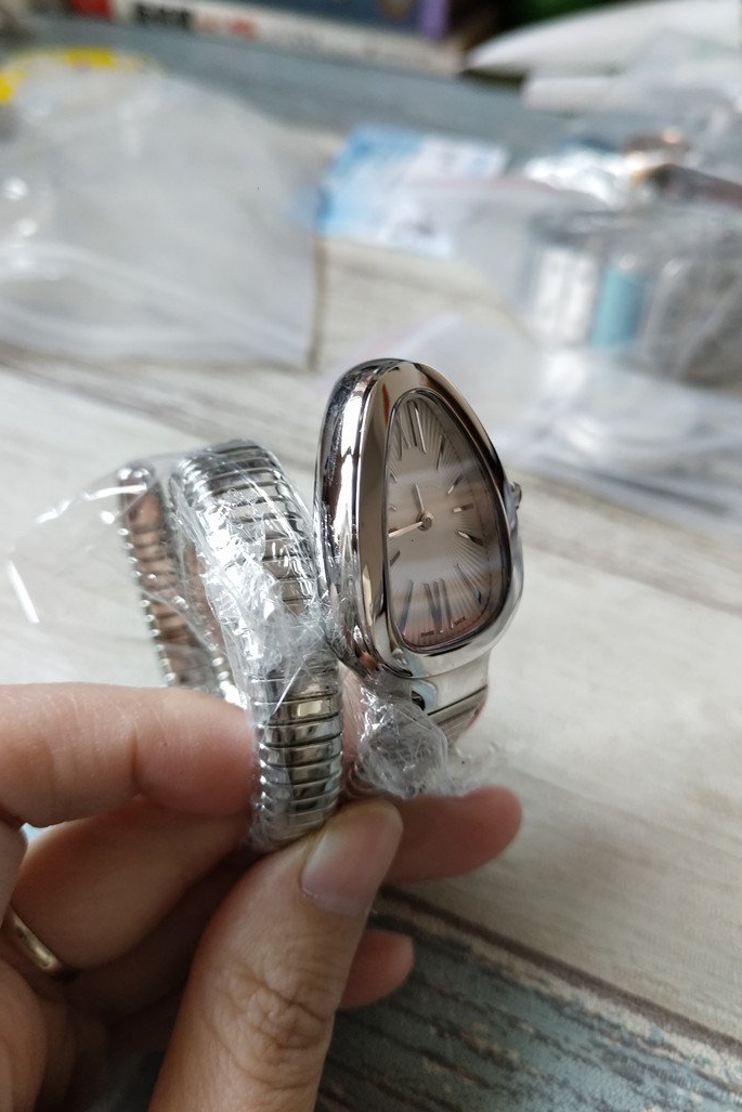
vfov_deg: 67.4
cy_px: 544
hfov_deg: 47.9
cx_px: 376
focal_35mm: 27
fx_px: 834
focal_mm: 4.36
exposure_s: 1/25
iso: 100
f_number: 1.8
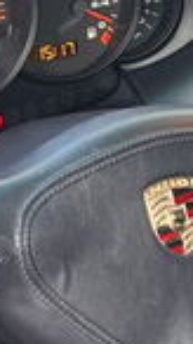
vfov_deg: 10.8
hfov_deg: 6.0
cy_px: 320
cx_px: 381
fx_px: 1803
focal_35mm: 198
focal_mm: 5.1
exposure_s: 1/122
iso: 100
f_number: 1.6
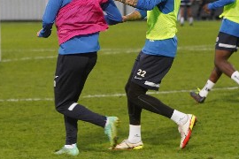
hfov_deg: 6.4
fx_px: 2144
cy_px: 0
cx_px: 45
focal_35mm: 323
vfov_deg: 4.2
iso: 2000
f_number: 4.5
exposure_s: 1/200
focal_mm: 130
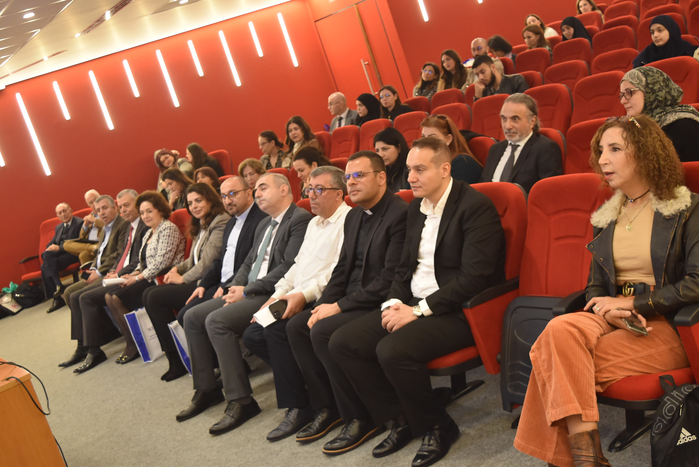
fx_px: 991
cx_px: 350
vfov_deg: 26.5
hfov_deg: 38.9
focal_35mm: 51
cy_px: 234
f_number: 4.5
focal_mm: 34
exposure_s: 1/30
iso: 1400
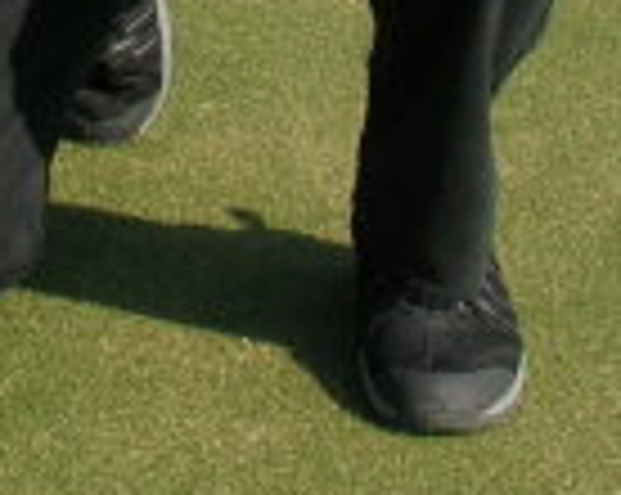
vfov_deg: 6.1
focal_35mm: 246
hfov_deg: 7.6
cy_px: -452
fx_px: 4515
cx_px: -513
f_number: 5.9
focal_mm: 9.7
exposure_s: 1/182
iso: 50
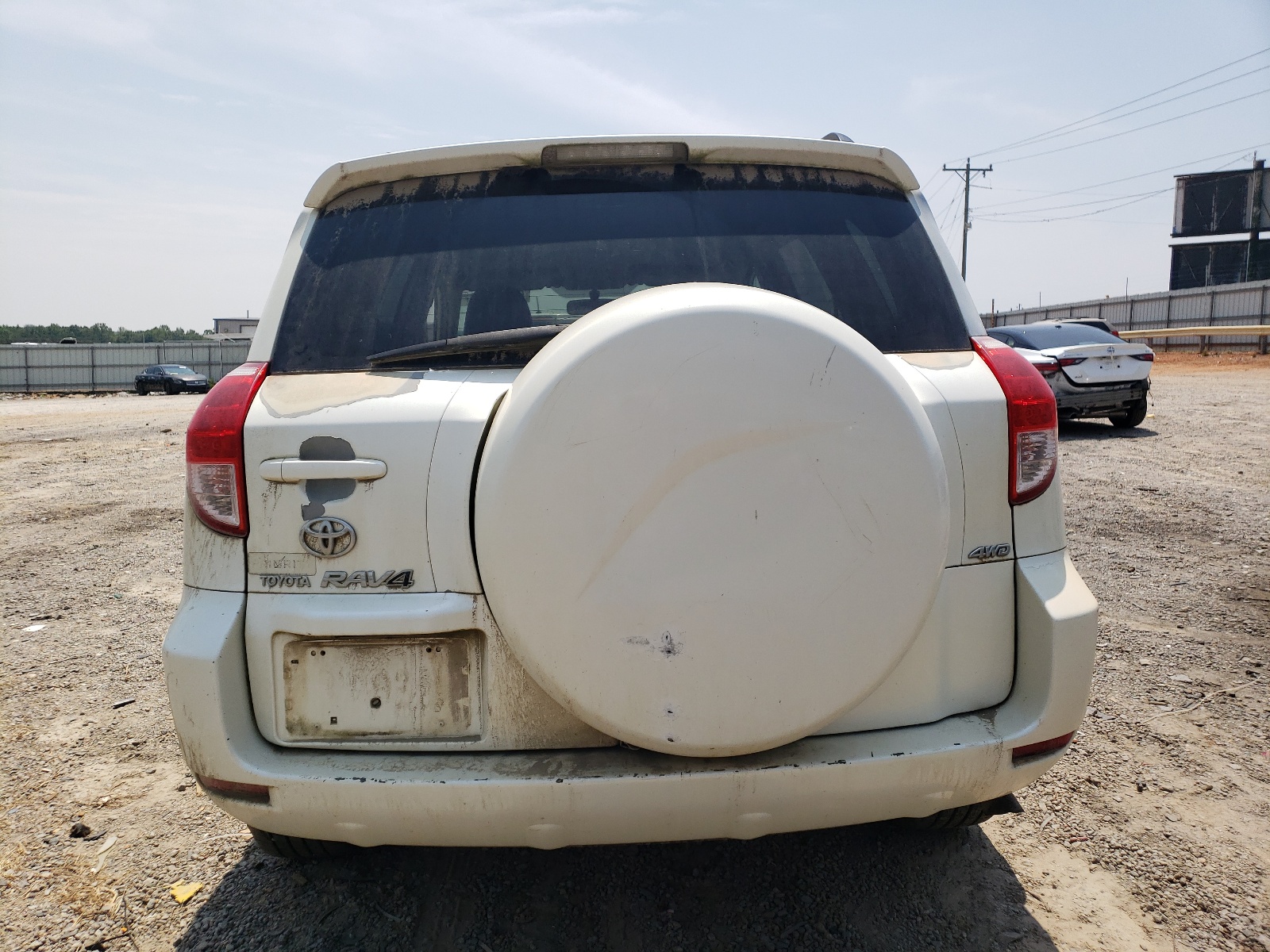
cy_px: 476
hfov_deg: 67.3
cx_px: 635
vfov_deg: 53.1
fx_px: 954
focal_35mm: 26
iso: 50
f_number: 1.5
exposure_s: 1/3333
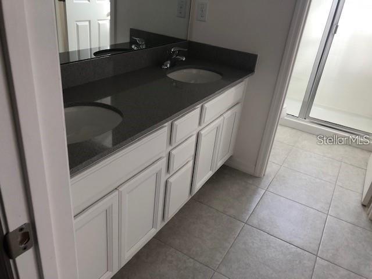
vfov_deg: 49.7
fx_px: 301
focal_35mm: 28
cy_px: 140
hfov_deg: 63.4
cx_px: 186
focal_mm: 4
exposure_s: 1/30
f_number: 1.8
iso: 25
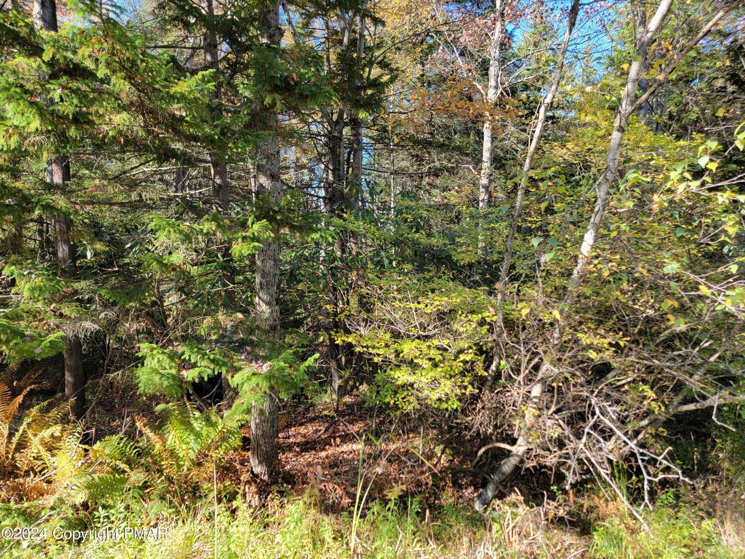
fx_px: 517
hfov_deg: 71.6
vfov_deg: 56.8
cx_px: 372
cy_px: 280
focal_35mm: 24
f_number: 1.8
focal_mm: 6.7
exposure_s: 1/120
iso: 25
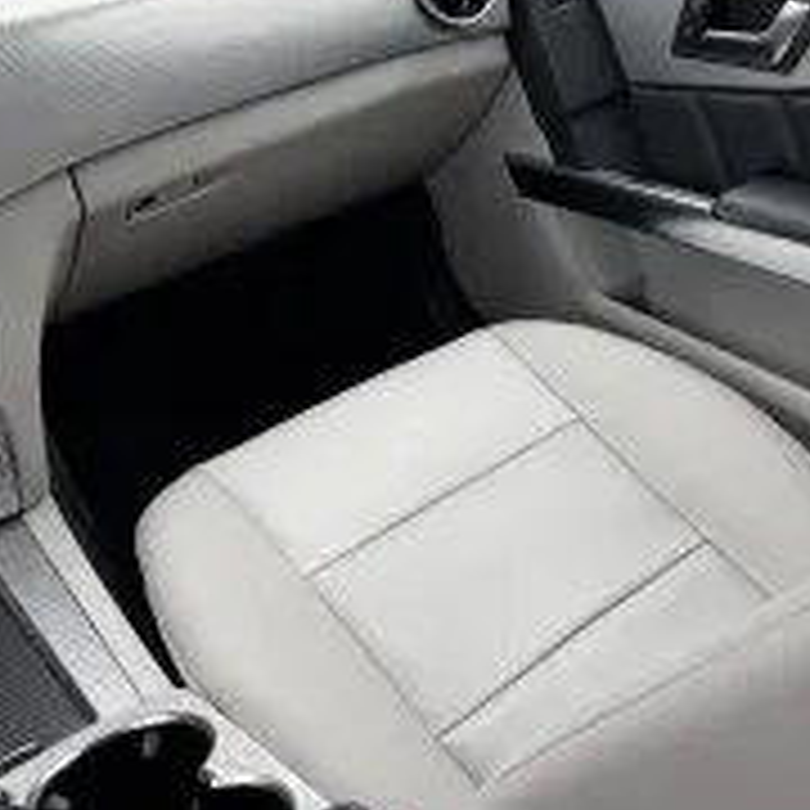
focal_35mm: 46
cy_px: 216
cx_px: 549
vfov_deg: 36.1
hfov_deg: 36.4
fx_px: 1218
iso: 50
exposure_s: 1/200
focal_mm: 5.96
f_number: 1.6
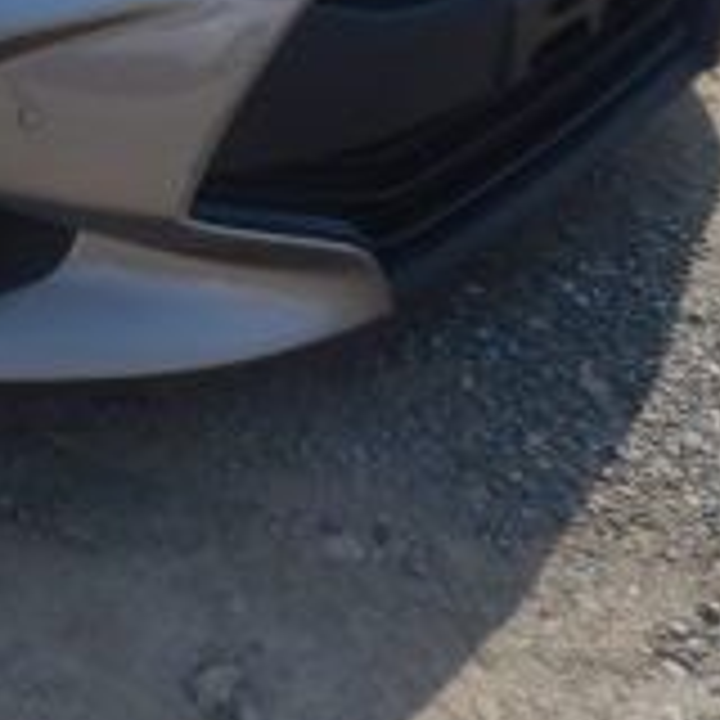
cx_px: -306
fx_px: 2000
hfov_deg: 18.5
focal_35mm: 85
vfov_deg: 18.6
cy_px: -288
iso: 125
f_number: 4.1
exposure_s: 1/1000
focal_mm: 4.3
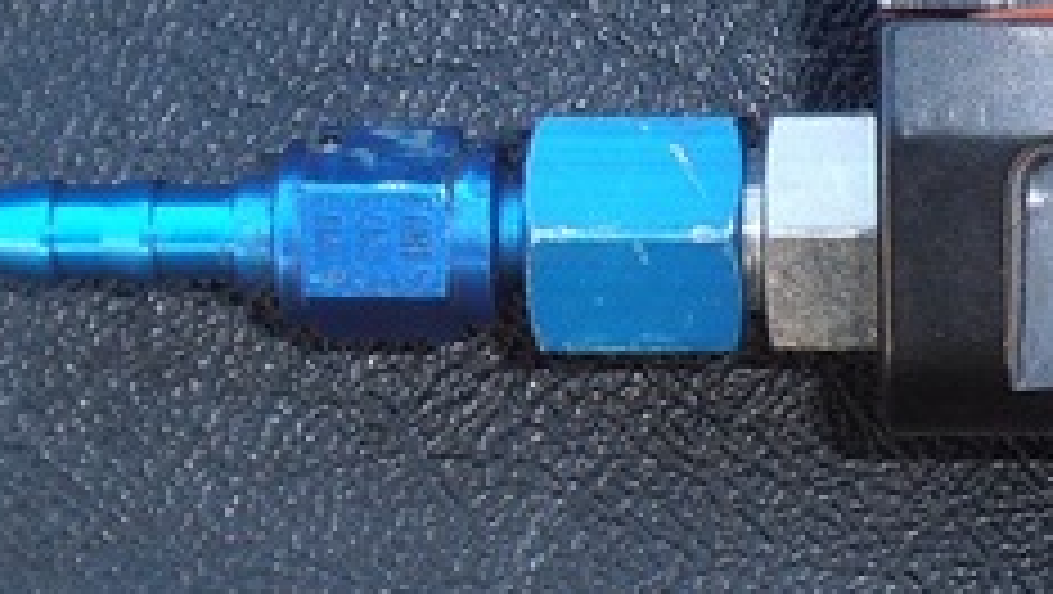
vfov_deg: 7.2
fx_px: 4750
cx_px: 1138
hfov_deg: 12.4
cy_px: 207
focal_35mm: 170
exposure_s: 1/50
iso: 125
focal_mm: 10.04
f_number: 4.5
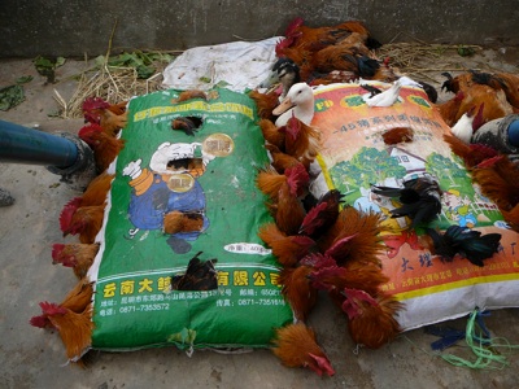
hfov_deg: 52.6
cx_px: 260
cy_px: 194
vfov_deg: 40.7
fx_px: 525
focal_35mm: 35
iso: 80
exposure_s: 1/400
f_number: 2.8
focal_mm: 5.2
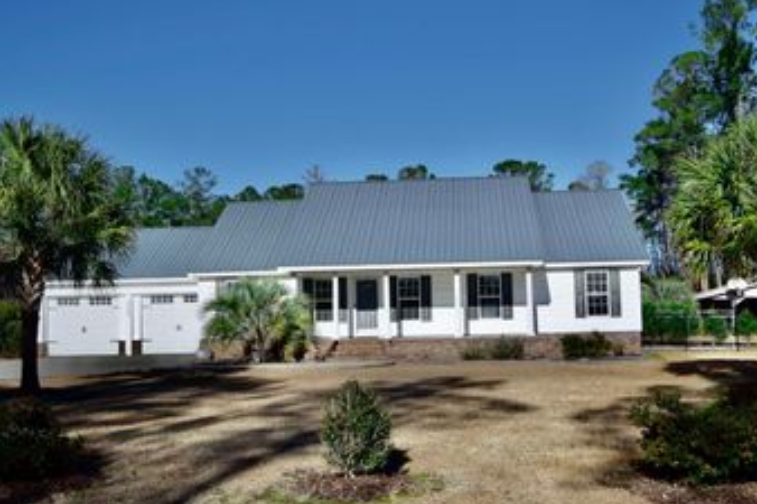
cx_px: 378
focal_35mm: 40
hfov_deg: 48.5
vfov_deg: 33.4
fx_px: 841
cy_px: 245
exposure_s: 1/4000
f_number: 3.5
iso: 180
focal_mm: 18
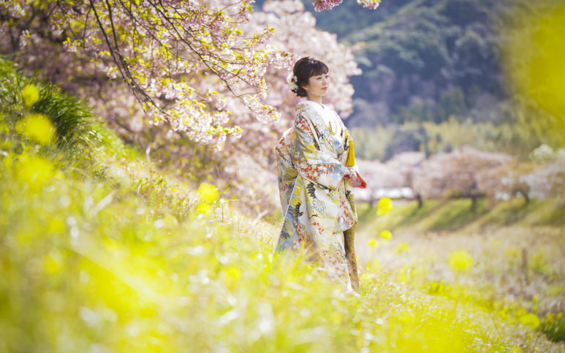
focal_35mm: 115
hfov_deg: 18.1
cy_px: 169
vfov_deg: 11.4
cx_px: 275
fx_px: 1771
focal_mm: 109
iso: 250
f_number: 2.8
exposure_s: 1/800
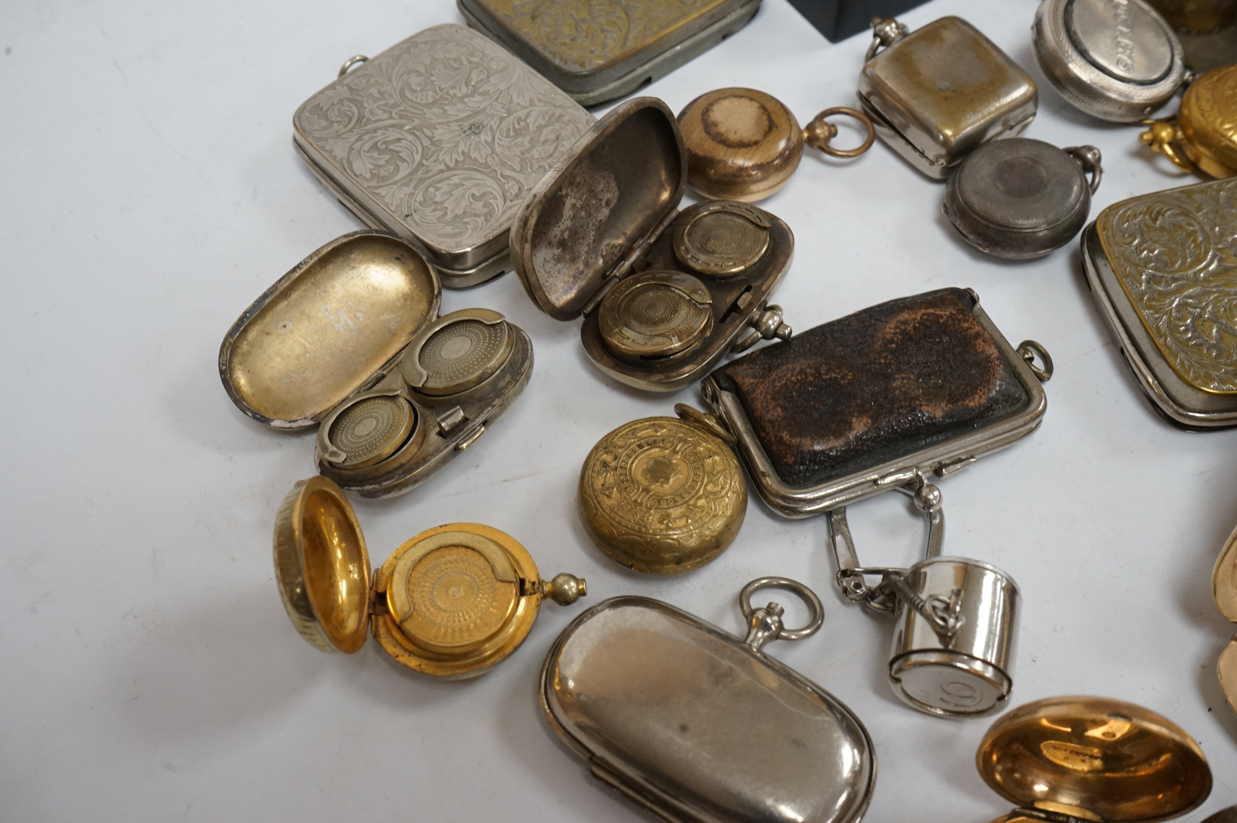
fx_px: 1236
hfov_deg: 53.2
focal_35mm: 36
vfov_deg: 36.8
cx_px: 618
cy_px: 412
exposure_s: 1/60
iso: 2500
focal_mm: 36
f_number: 11
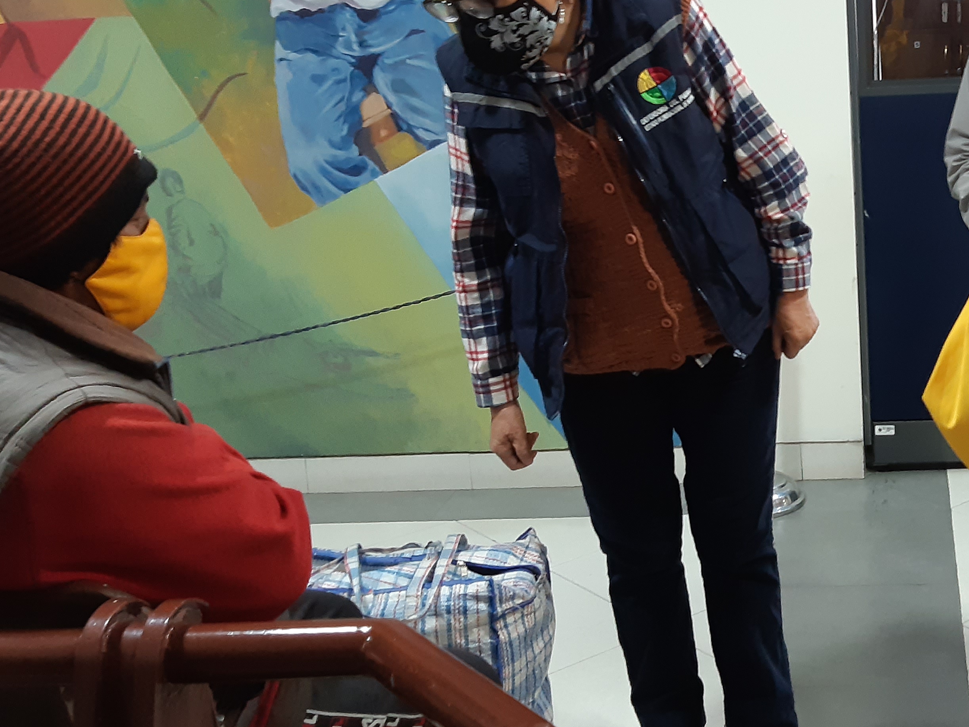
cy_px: 244
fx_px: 1372
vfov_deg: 29.5
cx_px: 831
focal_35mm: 49
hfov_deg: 37.0
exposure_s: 1/24
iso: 200
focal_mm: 3.92
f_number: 1.7
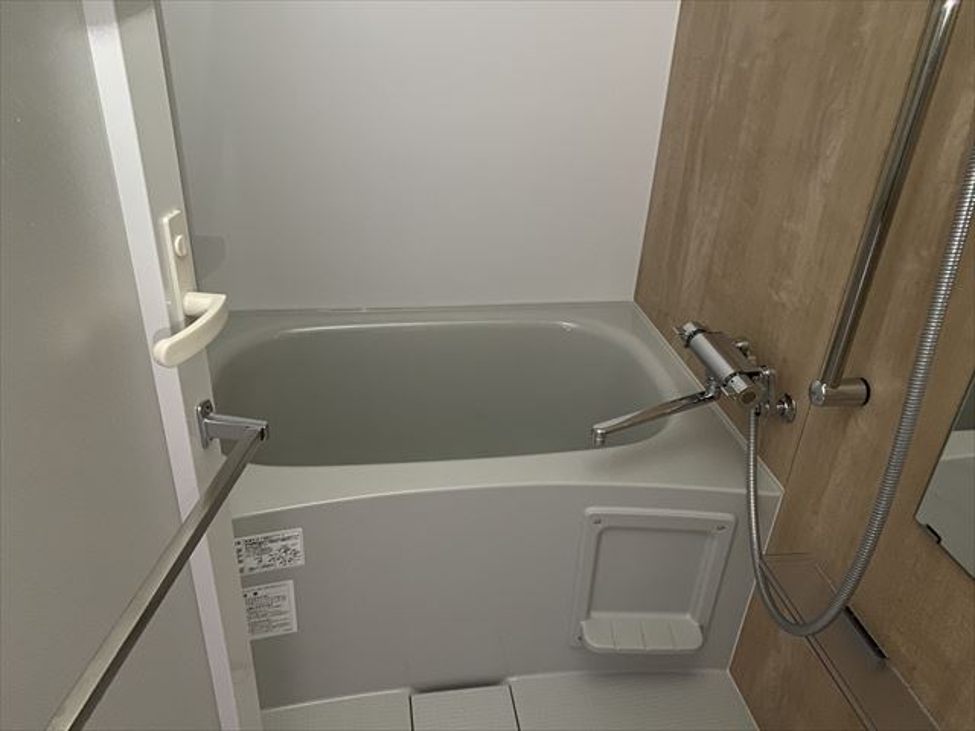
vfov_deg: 53.1
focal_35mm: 26
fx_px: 732
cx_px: 488
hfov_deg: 67.3
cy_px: 366
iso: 500
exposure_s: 1/15
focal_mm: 4.25
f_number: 1.8
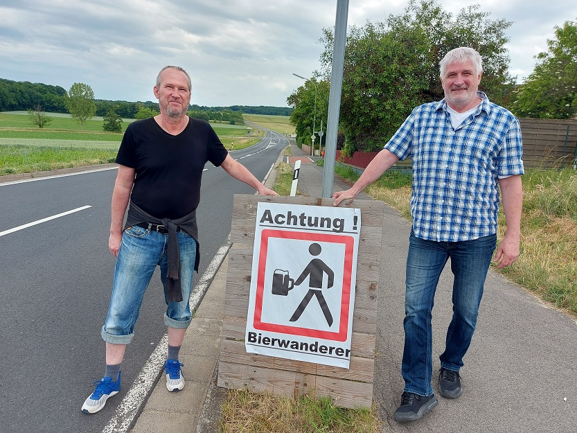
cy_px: 216
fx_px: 400
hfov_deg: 71.6
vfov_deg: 56.8
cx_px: 288
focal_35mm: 24
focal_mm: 5.23
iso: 32
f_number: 1.8
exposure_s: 1/315
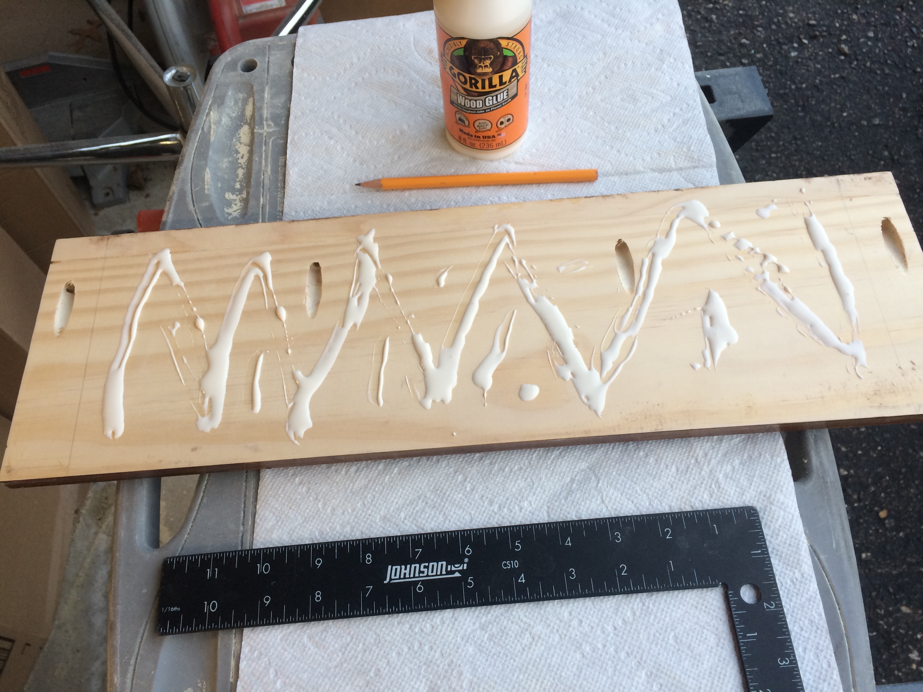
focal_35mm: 29
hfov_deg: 61.7
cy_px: 346
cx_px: 462
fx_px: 773
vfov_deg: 48.2
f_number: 2.2
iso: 40
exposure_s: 1/30
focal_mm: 4.15
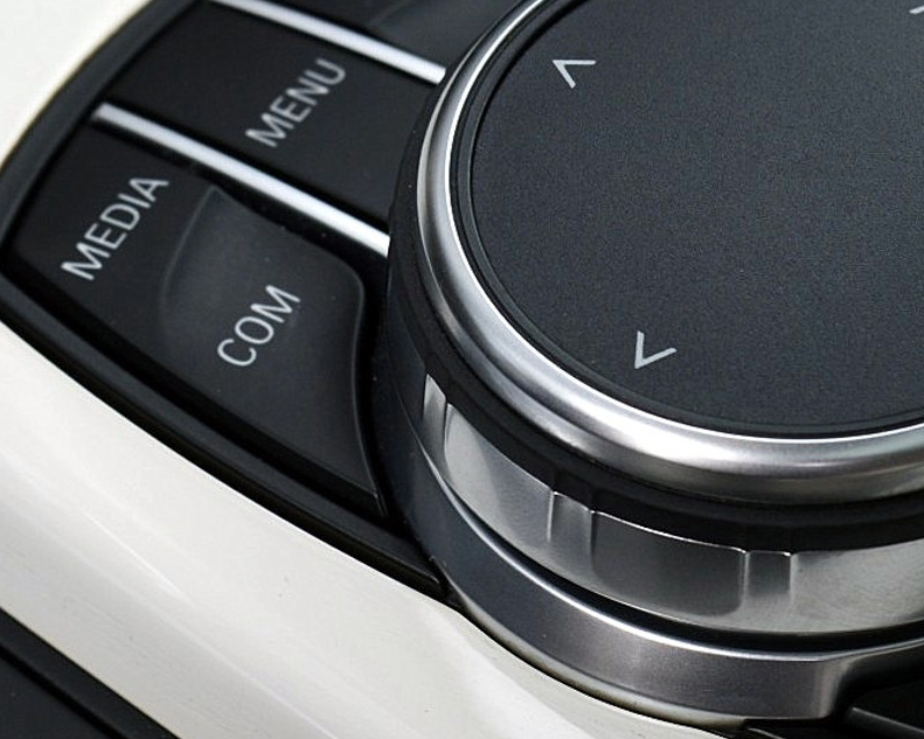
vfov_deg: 9.4
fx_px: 4485
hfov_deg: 11.7
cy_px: 209
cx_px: 661
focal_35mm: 164
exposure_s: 1/125
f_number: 9
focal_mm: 48
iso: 400
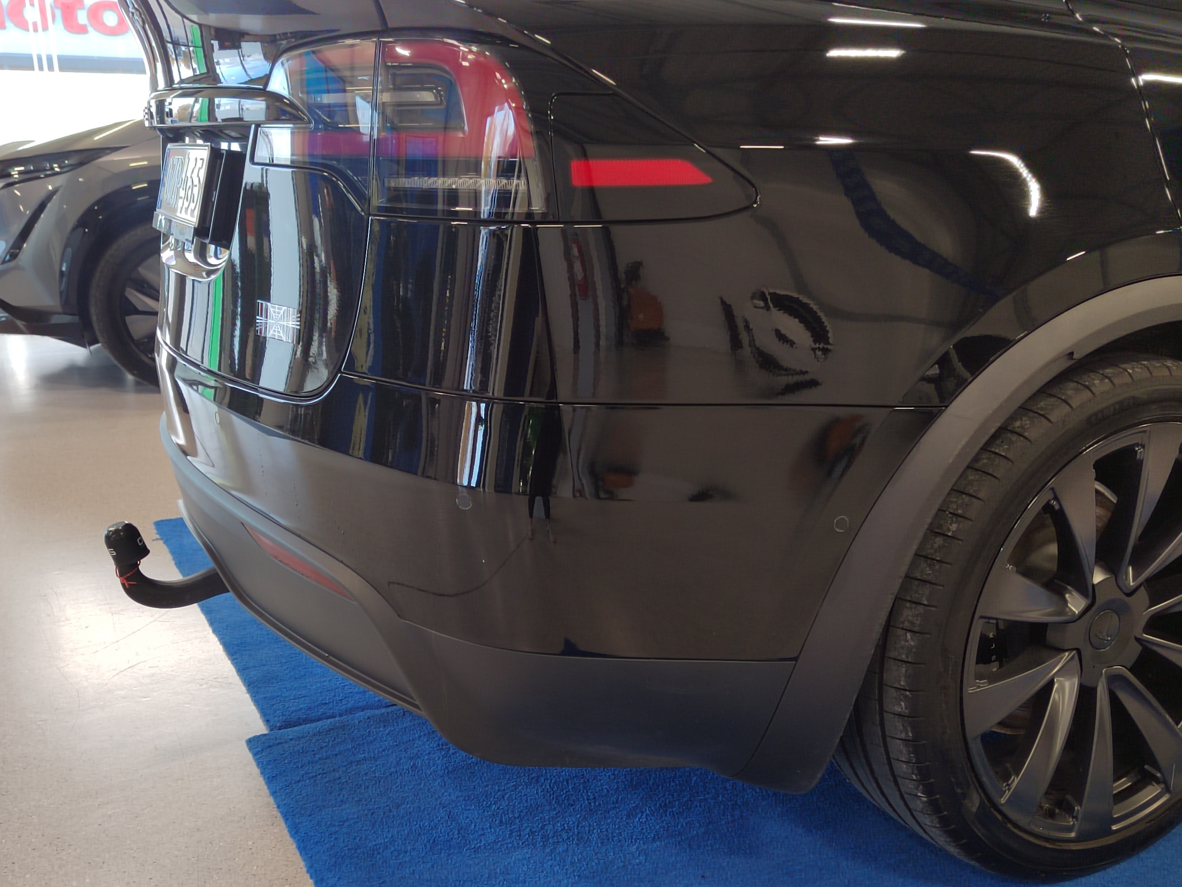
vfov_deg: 41.6
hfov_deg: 53.9
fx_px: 1161
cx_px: 639
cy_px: 537
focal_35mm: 34
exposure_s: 1/100
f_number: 1.9
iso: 409
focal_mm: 5.52
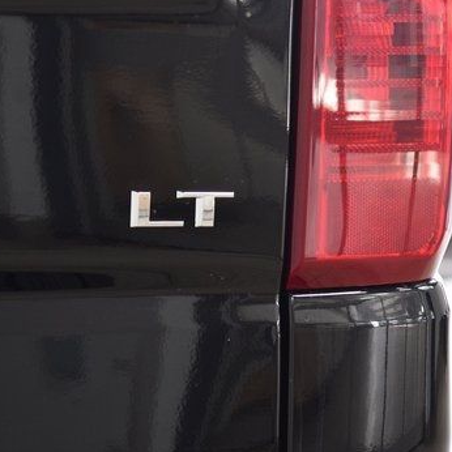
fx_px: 2438
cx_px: 127
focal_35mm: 165
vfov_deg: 10.6
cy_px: 212
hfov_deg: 10.6
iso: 1600
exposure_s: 1/30
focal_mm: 70
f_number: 5.6
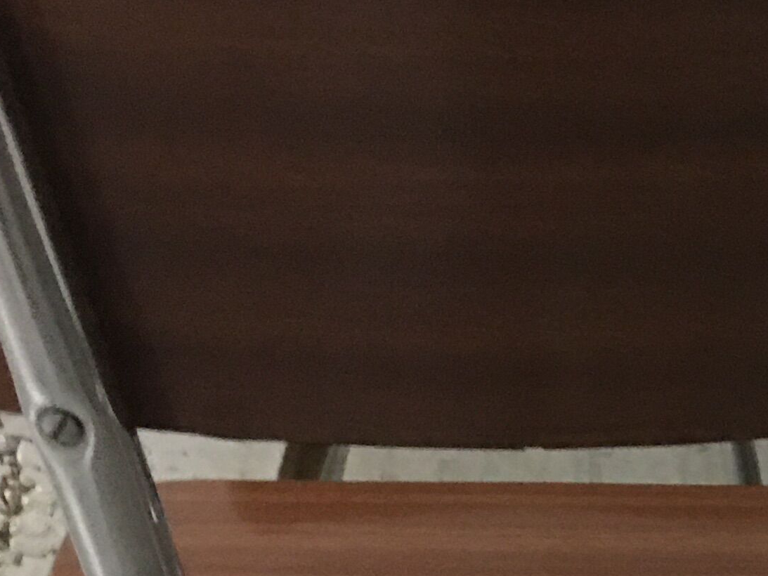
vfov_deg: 13.7
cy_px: 510
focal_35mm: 107
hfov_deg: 17.4
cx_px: 958
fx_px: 2374
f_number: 2.2
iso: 125
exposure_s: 1/4
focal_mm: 4.15
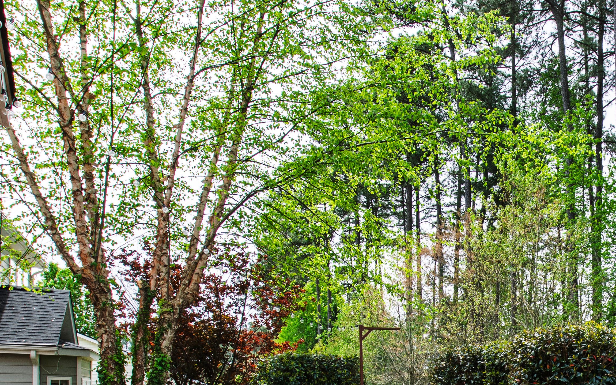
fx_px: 621
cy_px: 378
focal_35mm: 37
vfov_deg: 32.0
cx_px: 550
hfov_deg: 47.6
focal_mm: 10
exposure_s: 1/100
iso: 100
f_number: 8
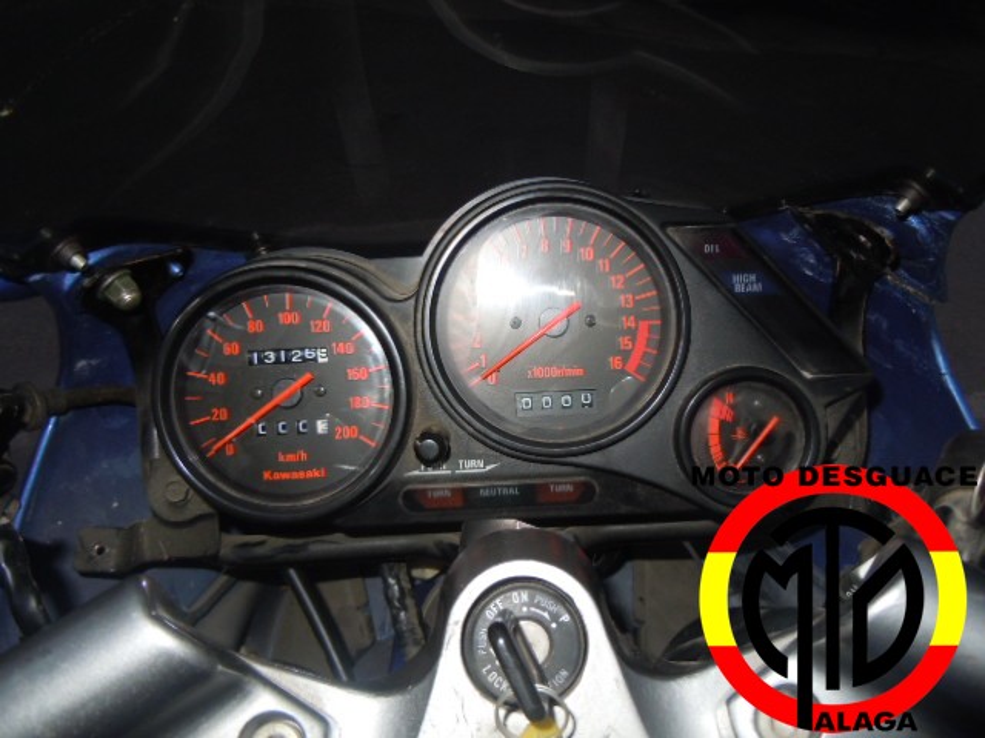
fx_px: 854
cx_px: 492
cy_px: 369
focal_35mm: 30
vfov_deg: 46.8
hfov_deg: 60.0
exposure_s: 1/30
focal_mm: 5.4
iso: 200
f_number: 3.5
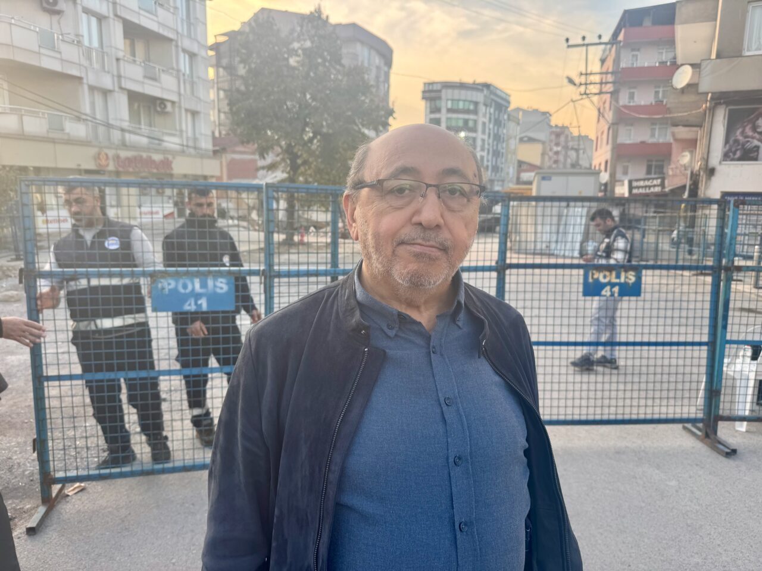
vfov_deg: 56.8
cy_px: 286
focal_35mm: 24
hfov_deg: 71.6
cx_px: 381
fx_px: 528
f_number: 1.78
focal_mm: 6.76
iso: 80
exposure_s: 1/301
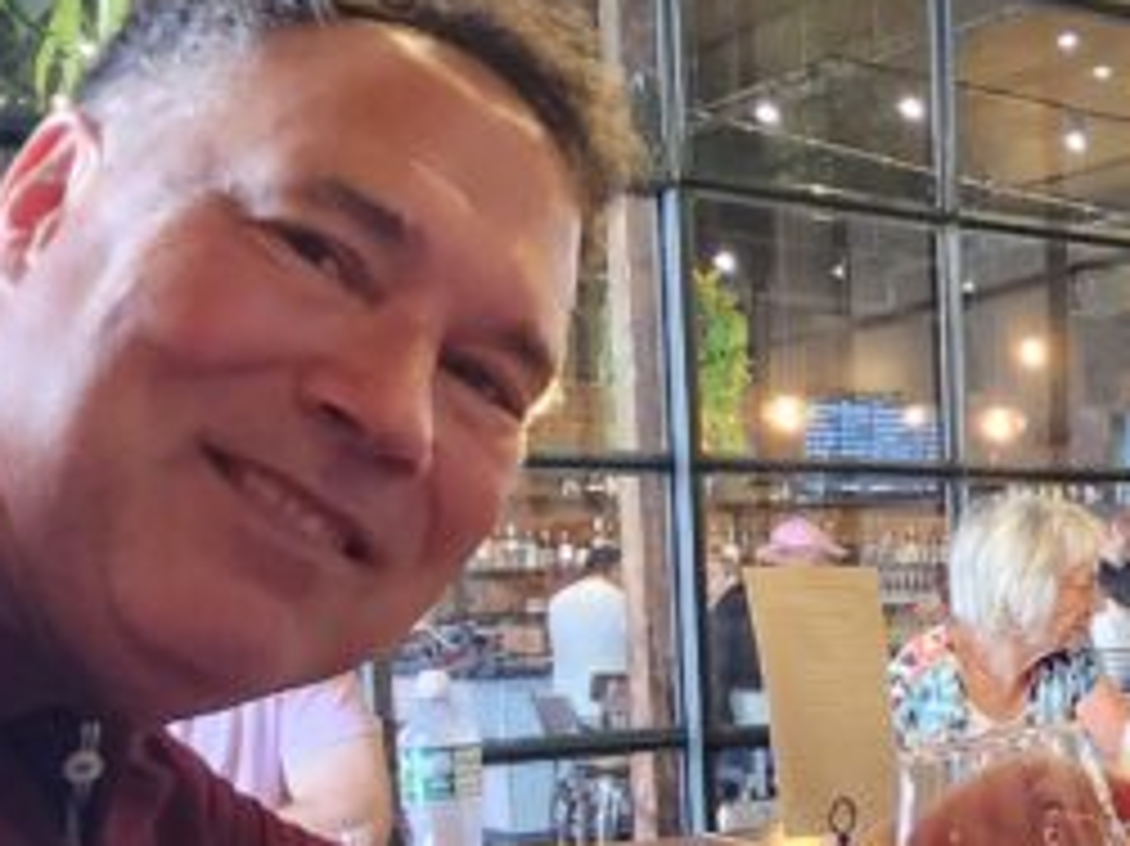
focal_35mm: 53
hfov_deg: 32.8
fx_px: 1729
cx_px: 1166
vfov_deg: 26.6
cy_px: 747
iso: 640
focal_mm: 1.7
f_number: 2.2
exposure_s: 1/24
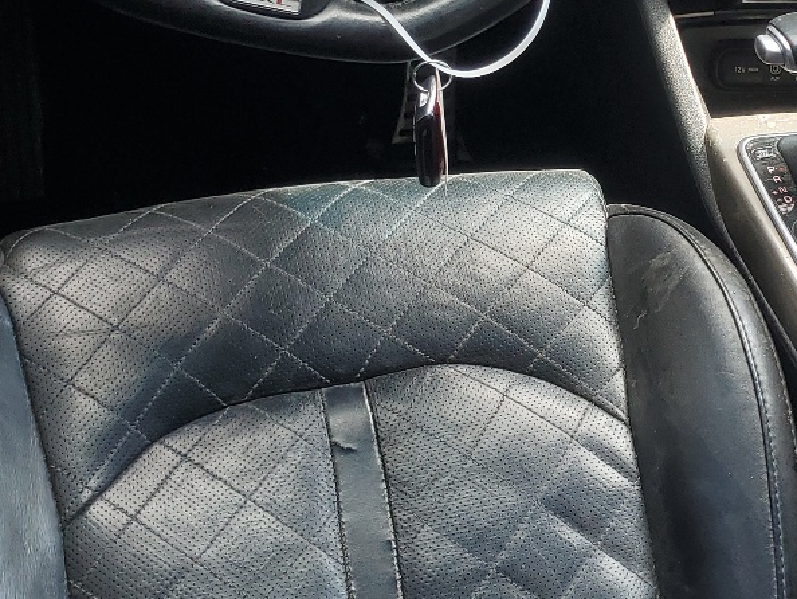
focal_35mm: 70
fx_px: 1612
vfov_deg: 20.7
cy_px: 95
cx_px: 616
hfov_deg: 27.3
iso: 50
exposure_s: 1/147
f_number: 1.5
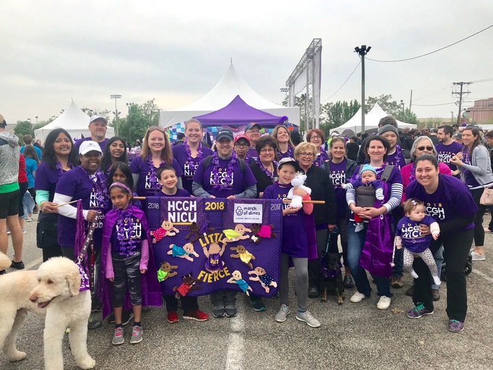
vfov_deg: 49.7
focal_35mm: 28
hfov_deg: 63.4
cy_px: 185
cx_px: 246
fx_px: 399
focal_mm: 3.99
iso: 20
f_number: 1.8
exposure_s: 1/818
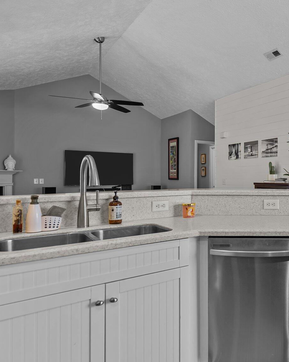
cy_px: 175
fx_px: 289
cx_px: 291
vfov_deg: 64.1
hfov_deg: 44.9
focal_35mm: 27
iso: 400
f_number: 4
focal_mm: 16
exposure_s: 1/6
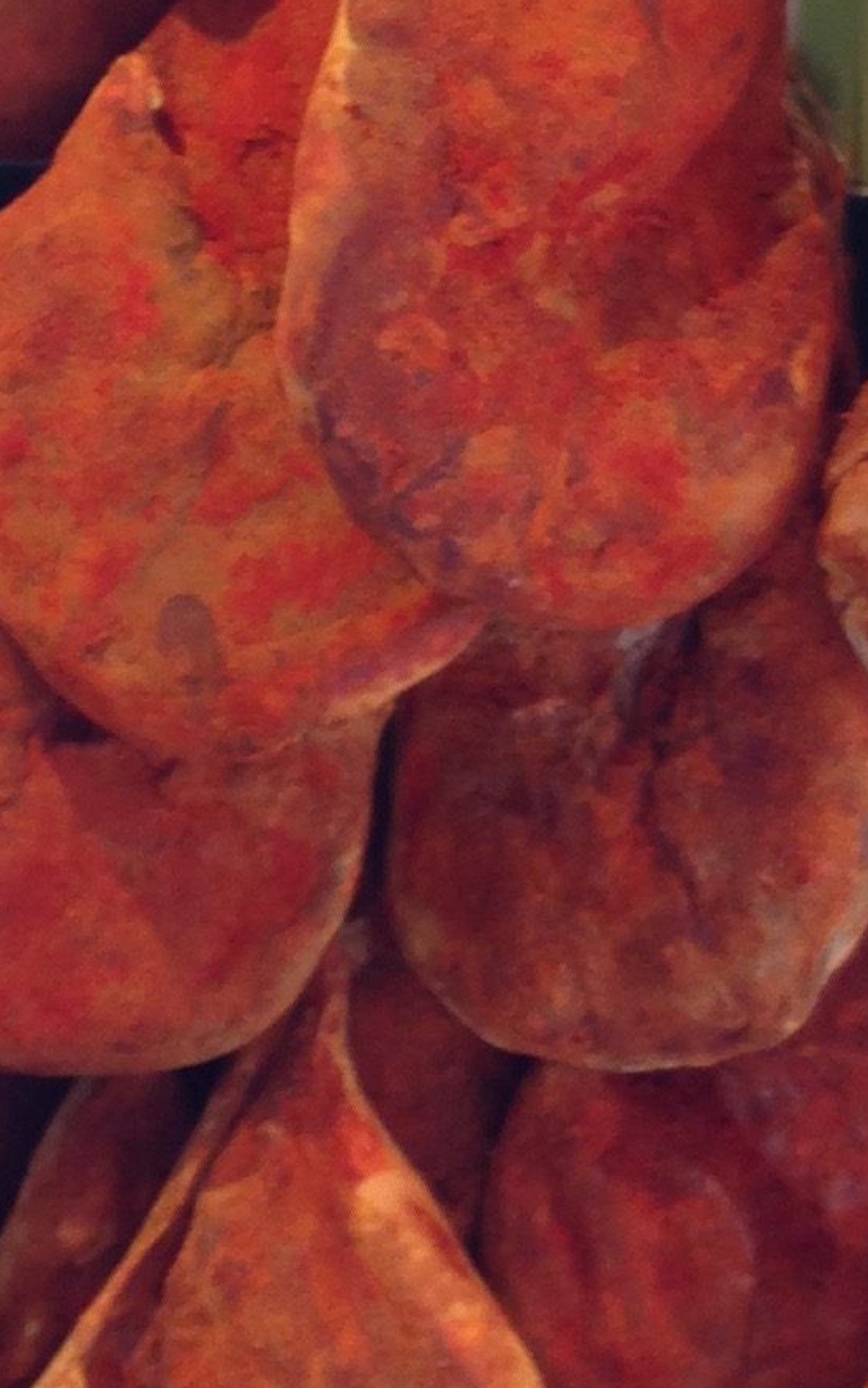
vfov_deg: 16.1
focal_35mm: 130
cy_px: 583
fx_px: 4919
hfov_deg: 10.0
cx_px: 764
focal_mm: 4.12
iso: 50
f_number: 2.4
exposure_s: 1/20
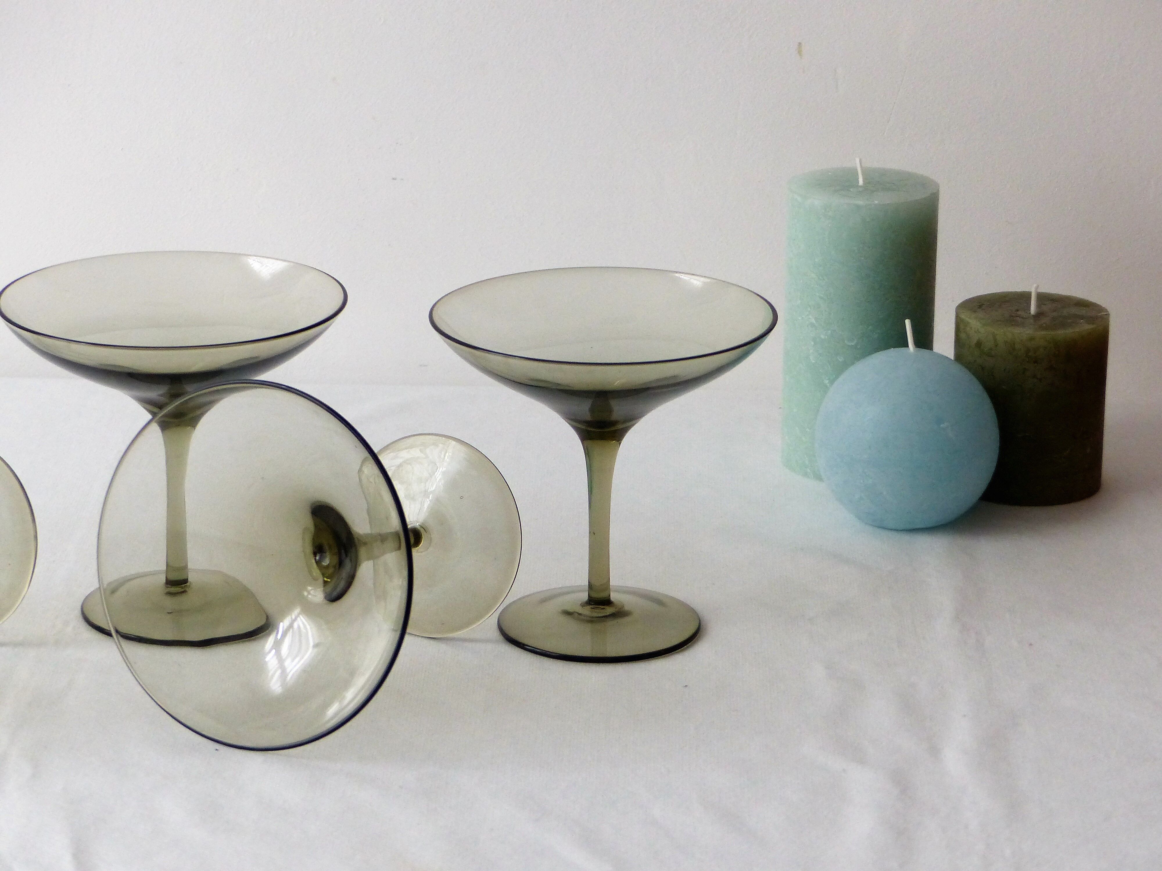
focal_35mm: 110
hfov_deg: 17.9
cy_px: 436
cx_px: 581
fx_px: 3693
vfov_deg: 13.5
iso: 250
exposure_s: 1/60
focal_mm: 18.3
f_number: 2.8
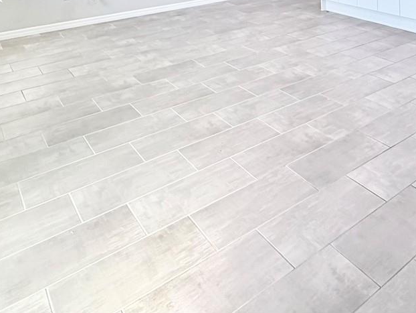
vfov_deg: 31.4
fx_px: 433
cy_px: -86
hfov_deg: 49.1
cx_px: 318
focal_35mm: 36
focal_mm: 2.22
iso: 160
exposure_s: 1/120
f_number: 2.2
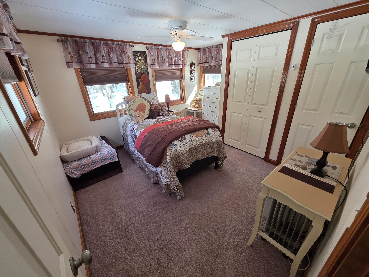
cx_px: 184
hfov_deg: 106.2
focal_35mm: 13
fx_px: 139
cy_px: 138
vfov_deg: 89.9
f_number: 1.9
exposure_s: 1/120
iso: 125
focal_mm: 2.2
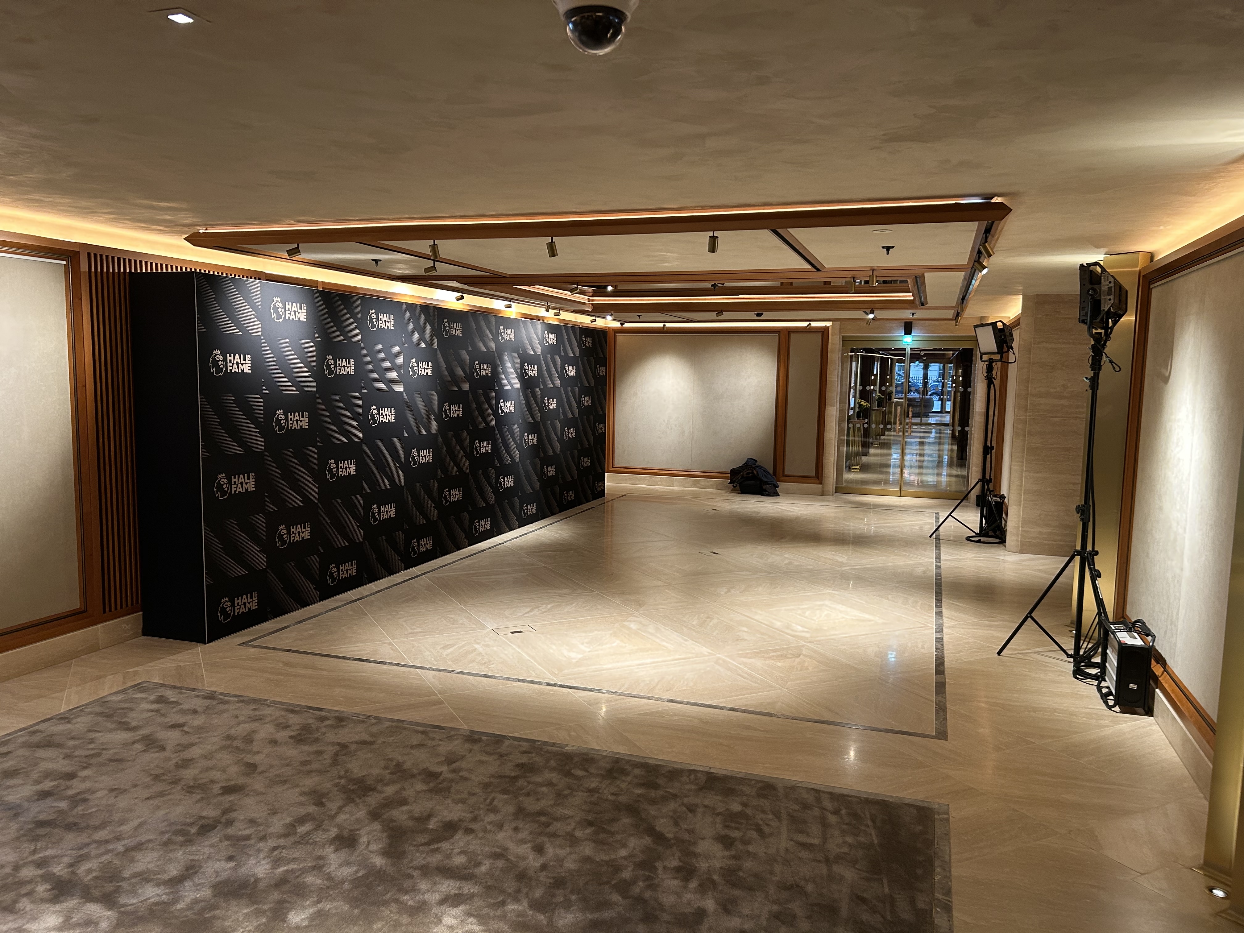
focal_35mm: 26
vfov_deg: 53.1
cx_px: 622
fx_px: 934
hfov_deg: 67.3
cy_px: 466
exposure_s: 1/60
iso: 160
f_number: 1.5
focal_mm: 5.7
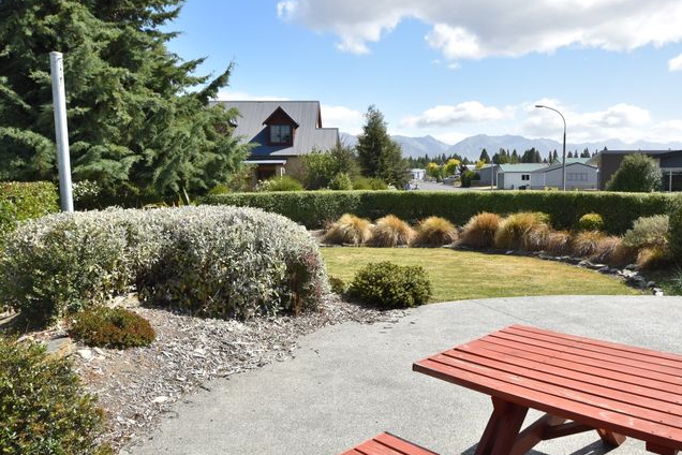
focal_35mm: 29
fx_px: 549
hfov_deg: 63.1
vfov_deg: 45.0
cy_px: 231
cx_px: 411
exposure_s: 1/400
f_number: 10
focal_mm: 16
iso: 200
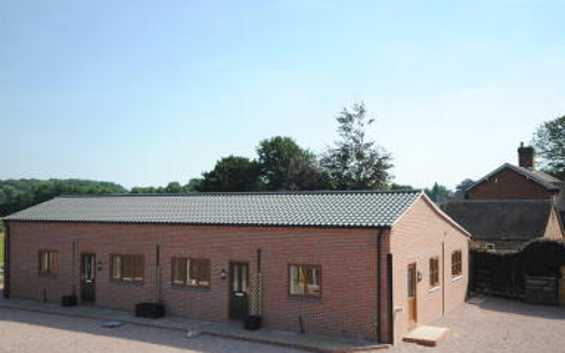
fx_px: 585
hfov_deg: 51.5
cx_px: 294
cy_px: 191
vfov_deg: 33.5
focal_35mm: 38
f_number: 7.1
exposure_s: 1/200
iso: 100
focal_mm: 20
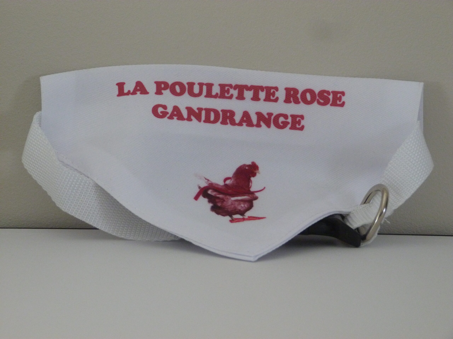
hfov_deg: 18.4
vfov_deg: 13.8
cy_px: 170
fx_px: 1400
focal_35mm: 107
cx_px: 226
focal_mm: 19.3
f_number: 3.5
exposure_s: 1/25
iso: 400
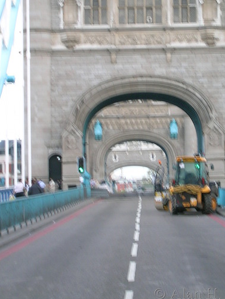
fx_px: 1134
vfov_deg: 15.0
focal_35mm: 131
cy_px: 99
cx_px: 137
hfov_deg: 11.3
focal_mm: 14.2
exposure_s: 1/11
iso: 50
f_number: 4.5
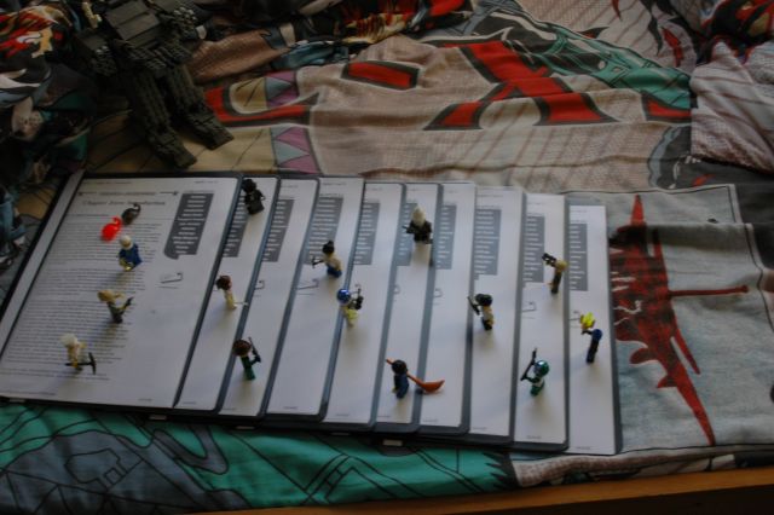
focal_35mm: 42
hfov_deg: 46.4
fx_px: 902
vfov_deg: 31.9
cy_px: 258
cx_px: 387
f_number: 14
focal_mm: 28
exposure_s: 1/30
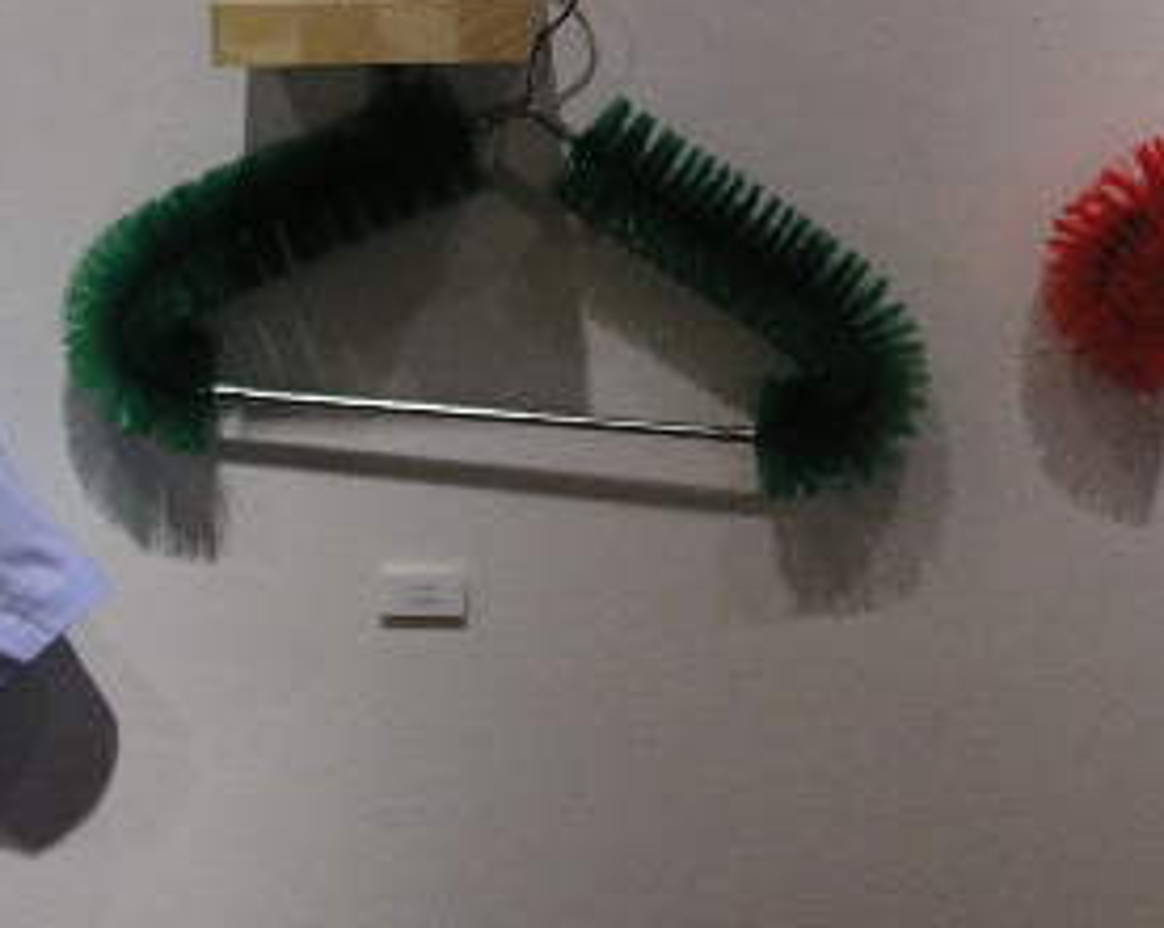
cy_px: 219
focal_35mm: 102
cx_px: 1337
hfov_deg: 18.0
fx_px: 3509
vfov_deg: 15.0
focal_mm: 9.3
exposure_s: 1/45
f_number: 2.8
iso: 160
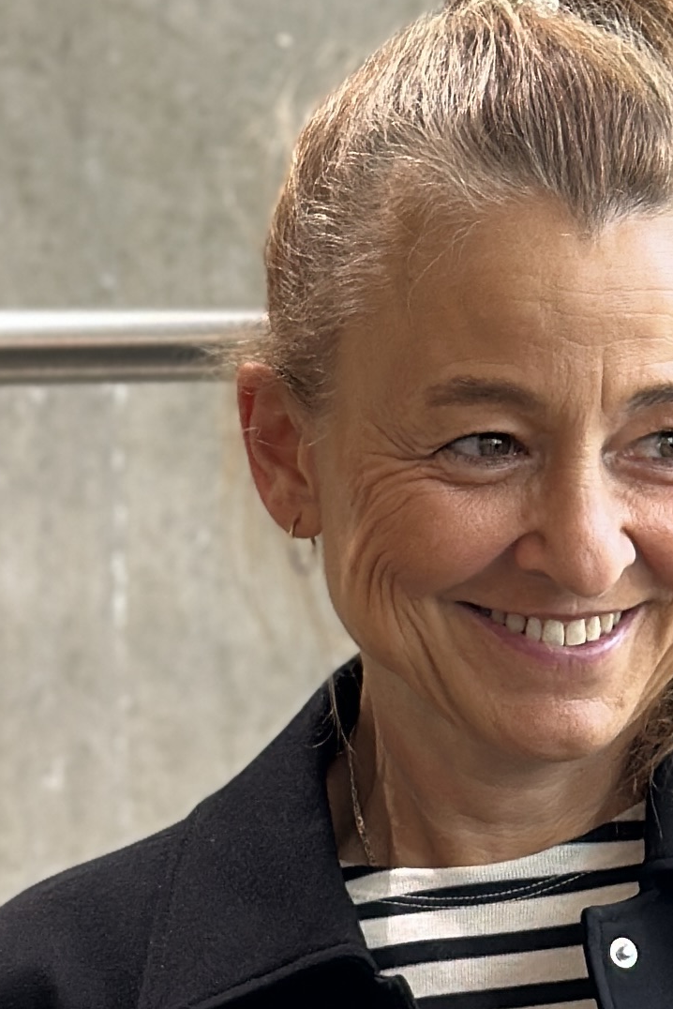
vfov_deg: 10.9
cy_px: 994
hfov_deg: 7.3
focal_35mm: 187
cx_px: 507
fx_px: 5240
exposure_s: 1/85
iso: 125
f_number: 1.78
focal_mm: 6.86
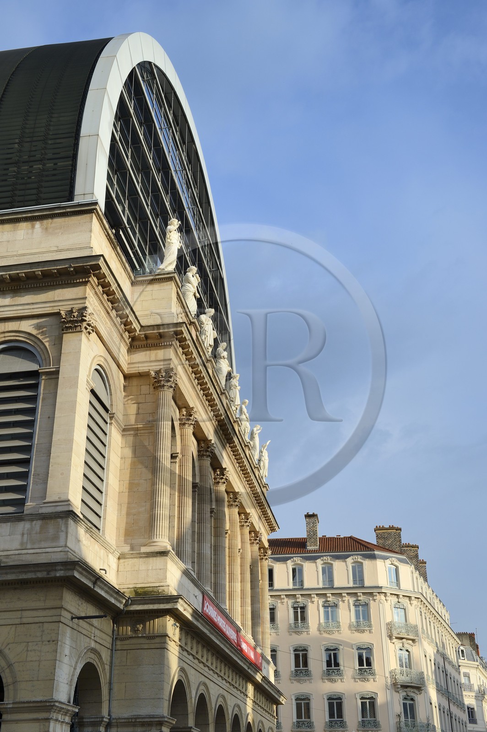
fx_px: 854
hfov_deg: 31.8
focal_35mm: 42
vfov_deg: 46.4
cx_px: 244
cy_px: 366
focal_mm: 42
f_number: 10
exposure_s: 1/320
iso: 200
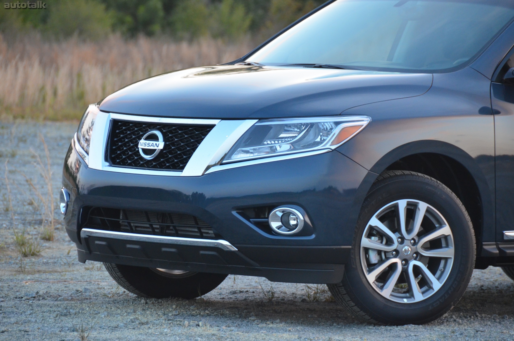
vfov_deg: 4.6
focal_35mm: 300
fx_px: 4275
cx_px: 257
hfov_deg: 6.9
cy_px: 170
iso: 1600
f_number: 5.6
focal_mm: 200
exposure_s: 1/60
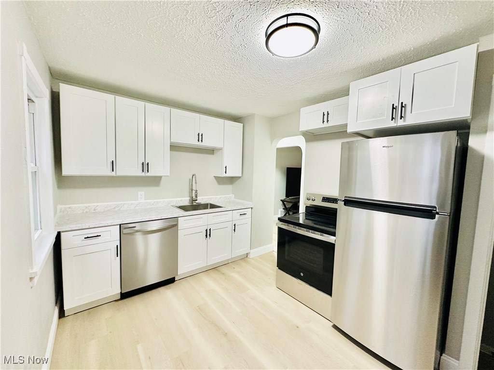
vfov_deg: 85.7
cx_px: 247
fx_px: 200
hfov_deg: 102.1
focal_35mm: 14
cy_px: 185
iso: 250
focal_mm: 2.22
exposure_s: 1/60
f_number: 2.2
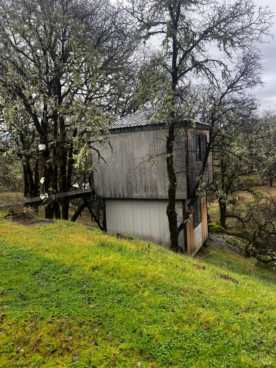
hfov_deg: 53.1
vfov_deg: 67.3
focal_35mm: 26
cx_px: 138
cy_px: 184
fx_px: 276
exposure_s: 1/164
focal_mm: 5.7
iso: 40
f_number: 1.5
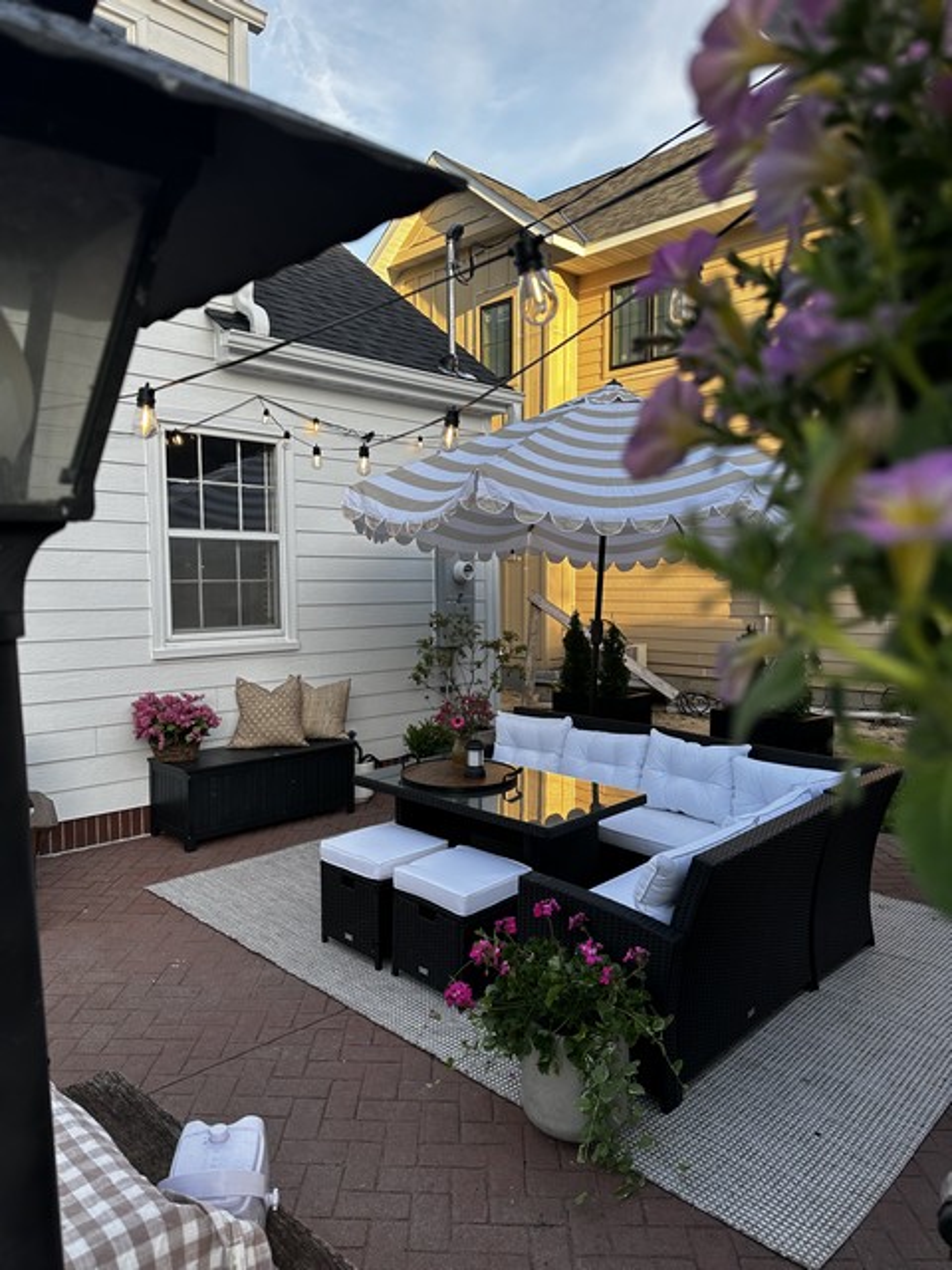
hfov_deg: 56.8
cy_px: 635
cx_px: 476
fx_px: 880
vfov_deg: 71.6
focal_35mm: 24
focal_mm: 6.86
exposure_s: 1/372
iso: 80
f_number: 1.78
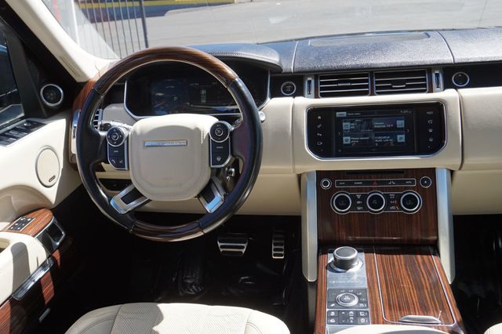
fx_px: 481
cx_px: 251
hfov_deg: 55.1
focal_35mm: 34
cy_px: 167
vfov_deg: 38.3
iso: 125
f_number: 6.3
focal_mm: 23
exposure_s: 1/160
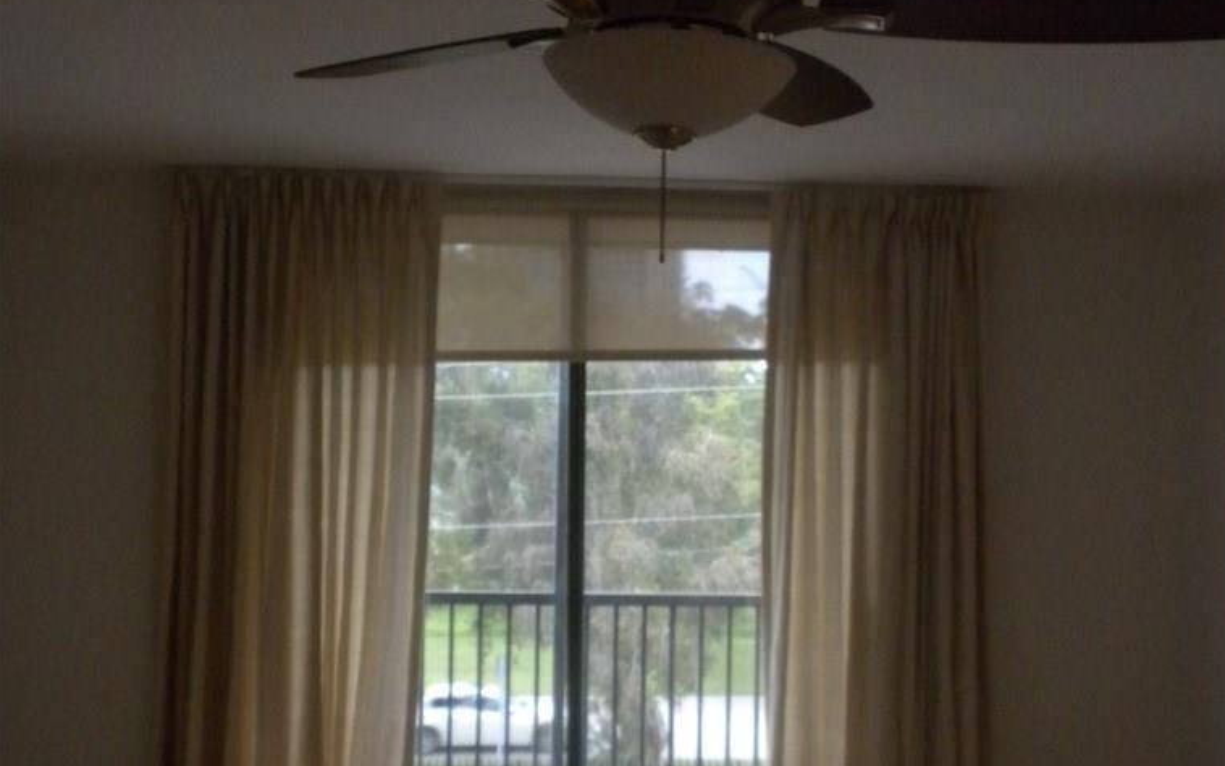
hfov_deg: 38.2
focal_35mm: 53
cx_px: 619
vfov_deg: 24.4
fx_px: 1770
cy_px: 419
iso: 400
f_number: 3.5
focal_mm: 6.6
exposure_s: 1/54
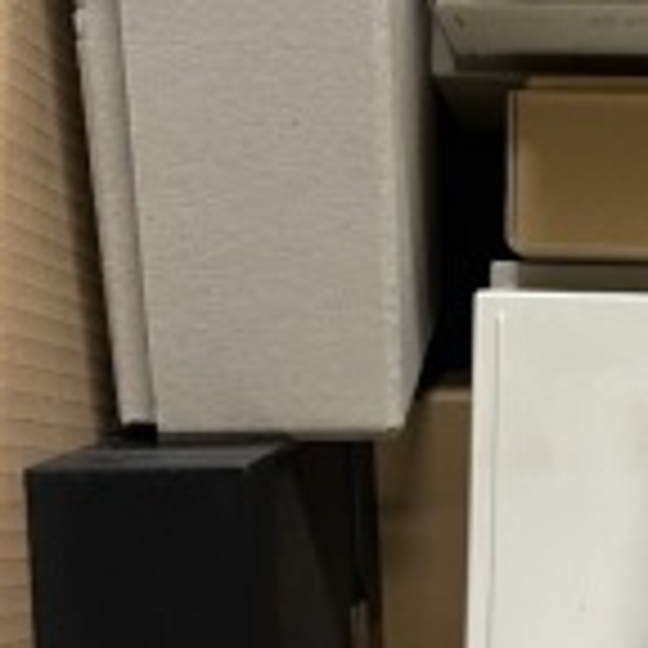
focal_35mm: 72
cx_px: 680
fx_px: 1525
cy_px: 364
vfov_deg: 24.0
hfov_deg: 22.8
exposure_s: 1/50
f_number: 1.6
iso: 125
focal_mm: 4.2
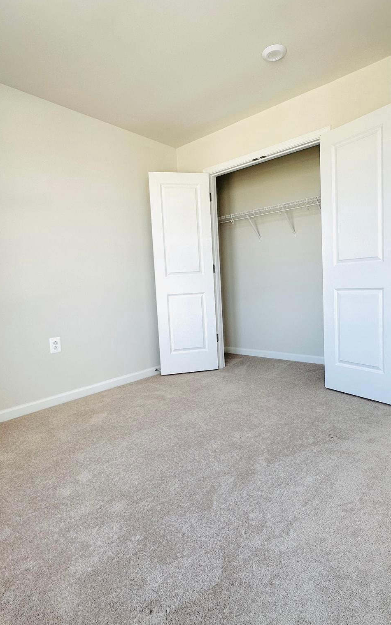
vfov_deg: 85.1
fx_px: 341
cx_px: 209
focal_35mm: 20
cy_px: 312
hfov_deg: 59.6
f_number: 2.2
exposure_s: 1/99
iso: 64
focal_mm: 2.22
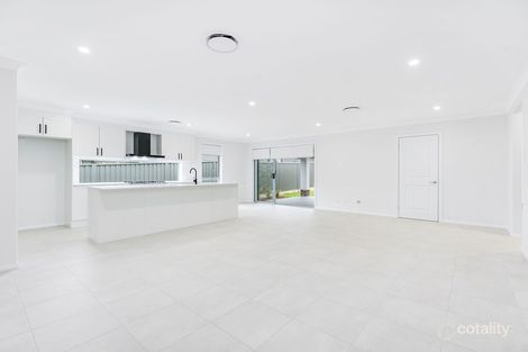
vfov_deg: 72.0
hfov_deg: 95.0
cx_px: 264
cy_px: 176
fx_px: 242
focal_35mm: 16
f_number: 8
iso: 500
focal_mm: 16.5
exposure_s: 1/25
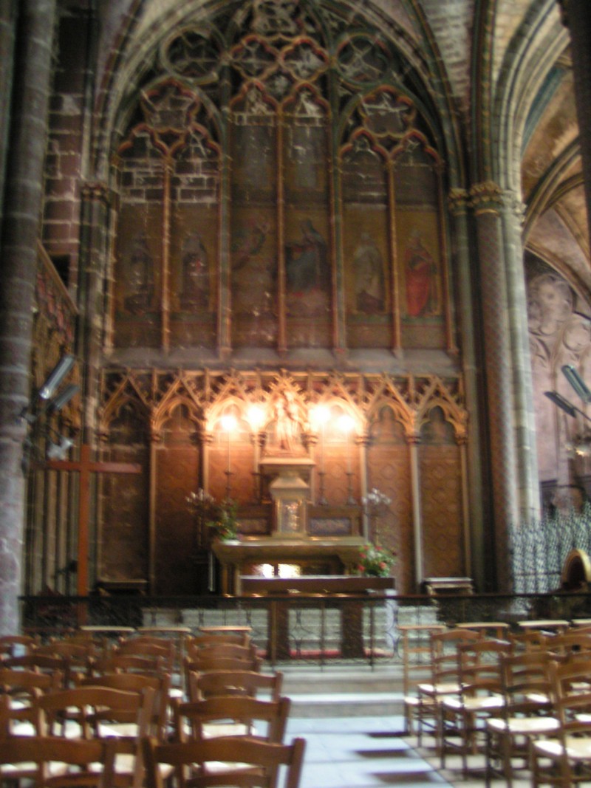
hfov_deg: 37.7
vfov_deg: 49.0
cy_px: 394
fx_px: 865
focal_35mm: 38
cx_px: 296
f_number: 2.8
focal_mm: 5.8
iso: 200
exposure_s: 1
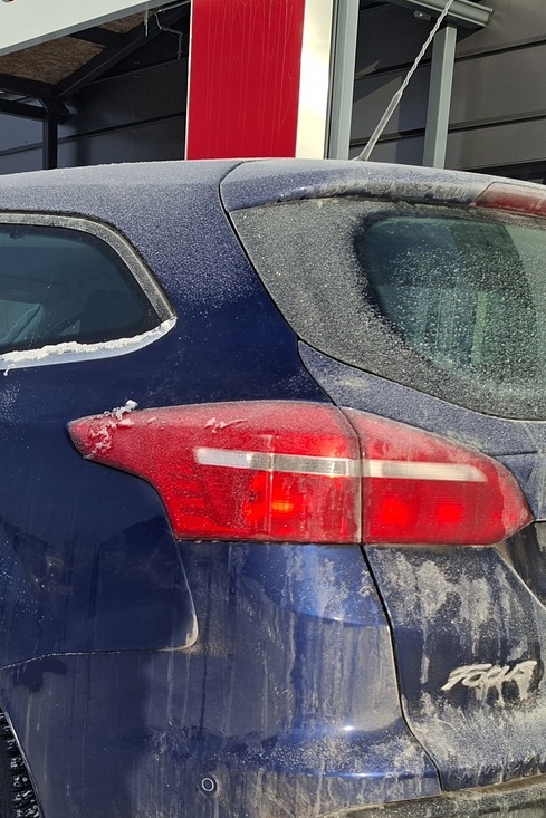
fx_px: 1069
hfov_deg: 28.2
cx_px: 127
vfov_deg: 40.9
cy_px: 600
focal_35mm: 47
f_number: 1.8
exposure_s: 1/2037
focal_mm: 5.54
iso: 50
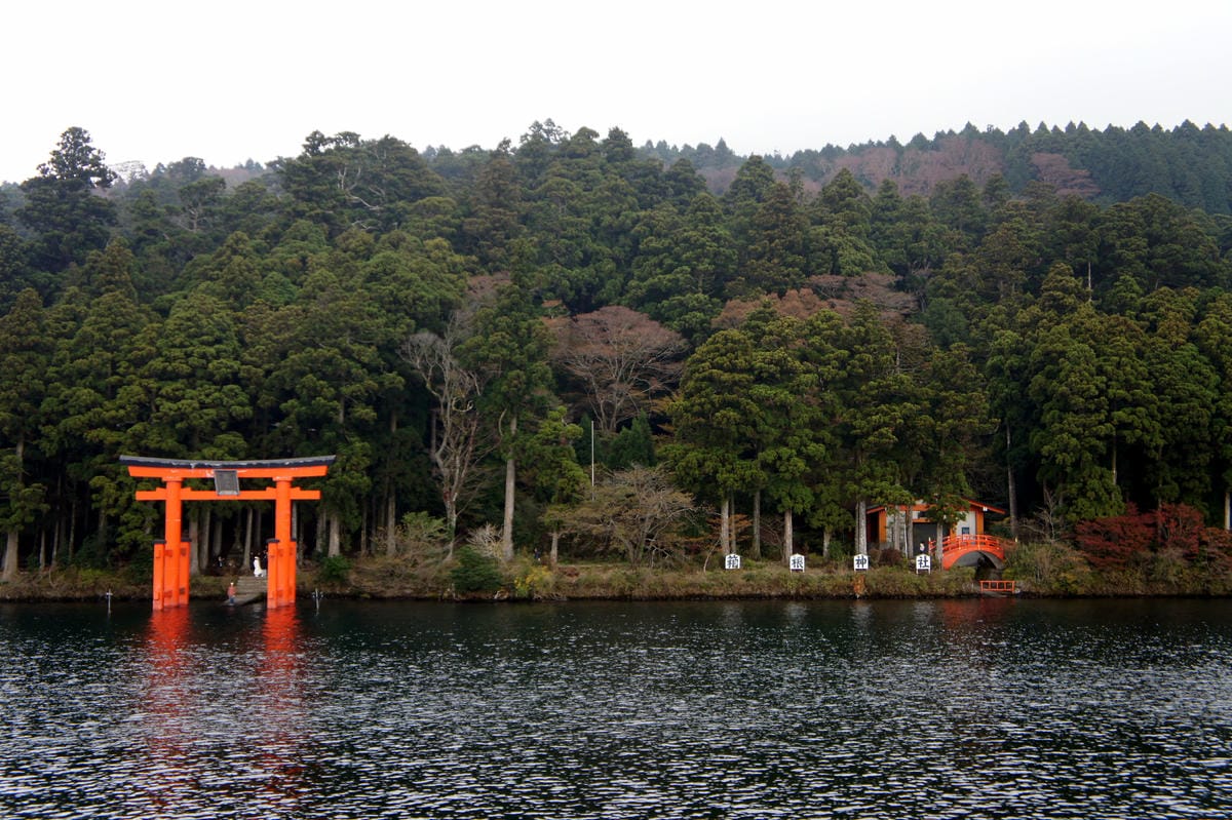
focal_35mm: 49
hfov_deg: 40.4
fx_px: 1676
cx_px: 616
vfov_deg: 27.5
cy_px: 410
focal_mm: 33
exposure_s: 1/60
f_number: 4.5
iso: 200
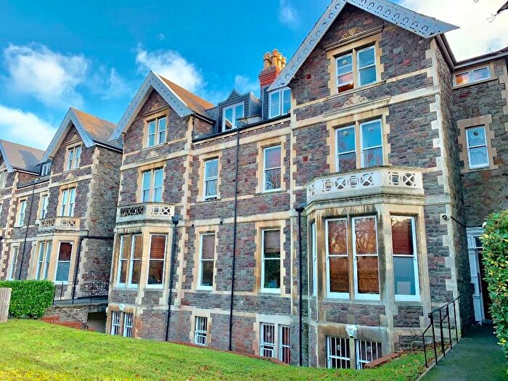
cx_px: 254
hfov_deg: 67.3
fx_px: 382
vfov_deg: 53.1
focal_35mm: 26
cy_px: 190
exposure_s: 1/219
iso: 25
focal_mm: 4.25
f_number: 1.8
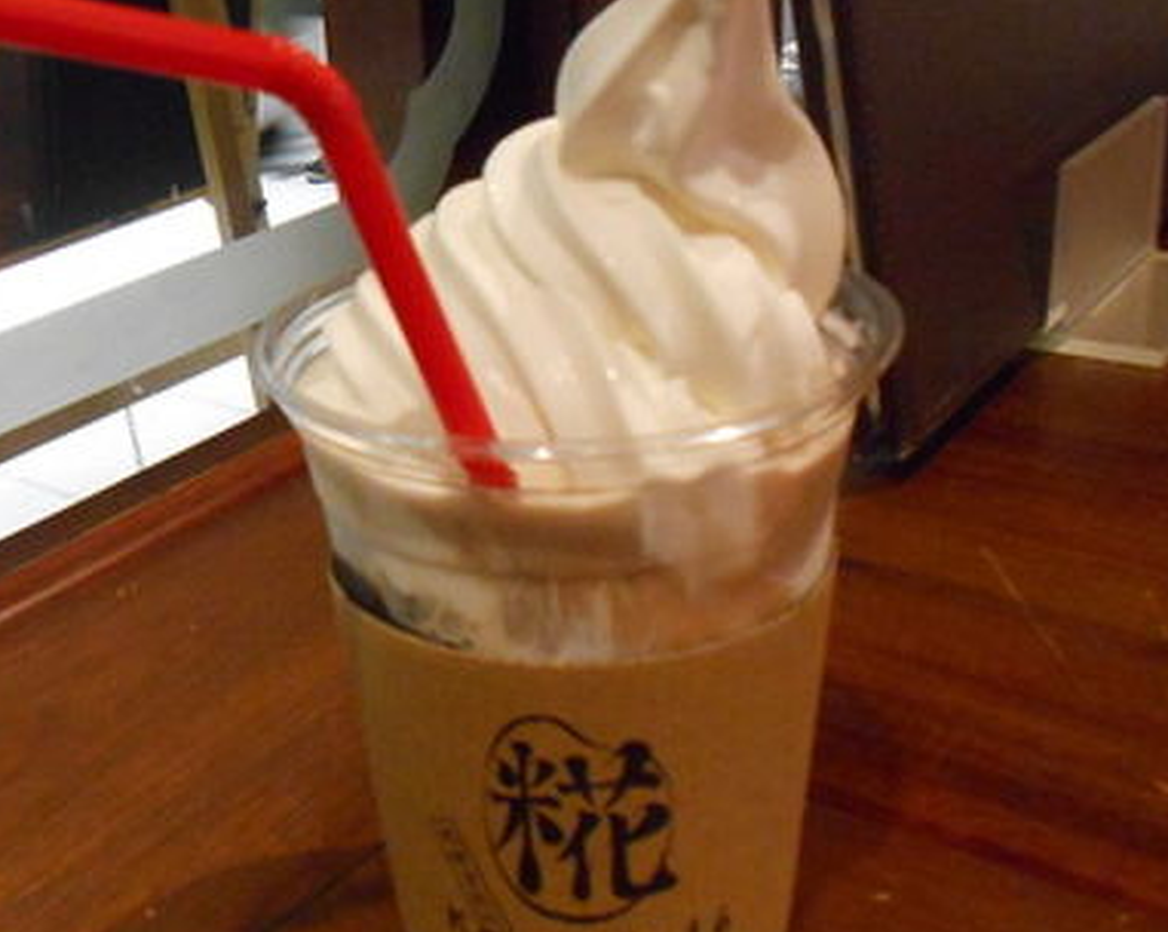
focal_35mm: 50
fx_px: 1727
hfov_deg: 36.7
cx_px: 328
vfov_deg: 30.2
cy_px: 440
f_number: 3.8
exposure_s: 1/13
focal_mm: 5.3
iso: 800
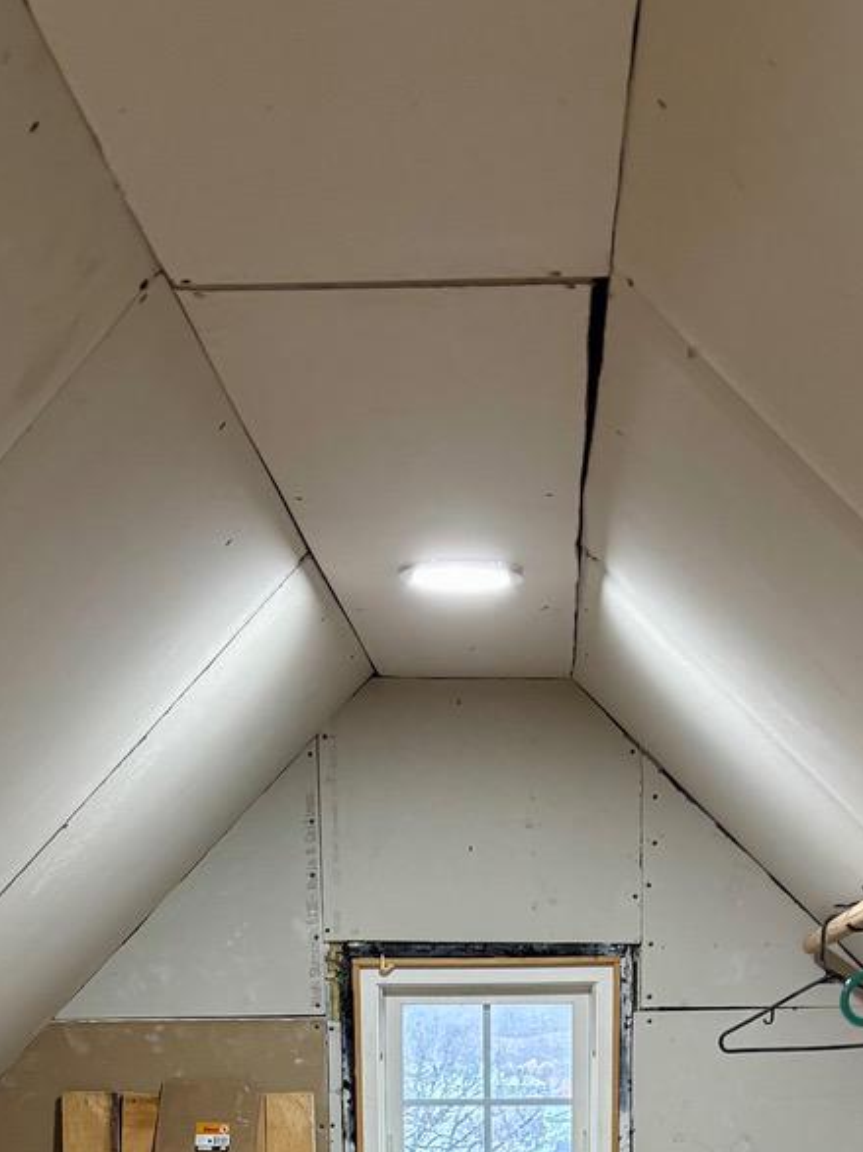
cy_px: 1488
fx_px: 2261
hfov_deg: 21.6
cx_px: 463
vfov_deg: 24.9
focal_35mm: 68
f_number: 1.6
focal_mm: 5.96
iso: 160
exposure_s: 1/60
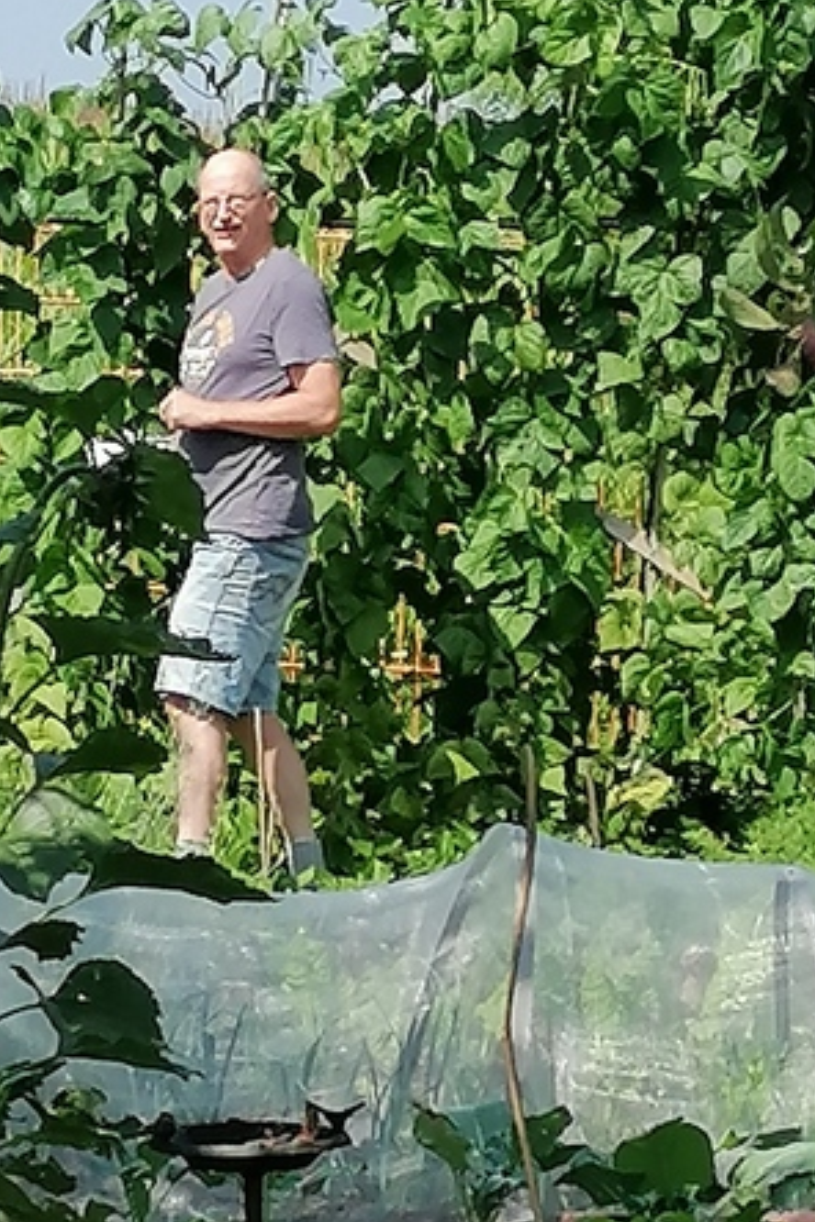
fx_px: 6655
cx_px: 278
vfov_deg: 10.5
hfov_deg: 7.0
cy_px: 619
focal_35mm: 196
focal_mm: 4.75
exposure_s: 1/1122
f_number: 1.8
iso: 50
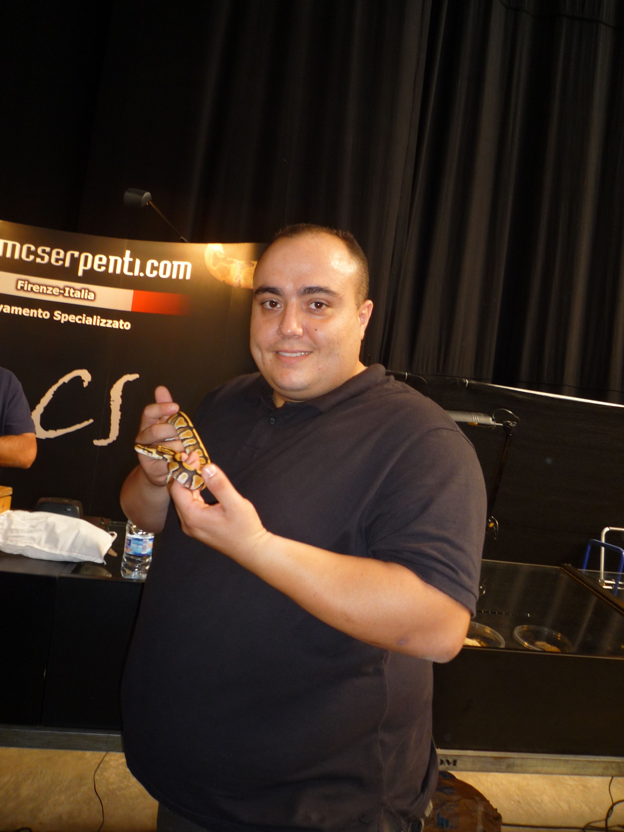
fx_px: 601
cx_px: 312
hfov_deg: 54.9
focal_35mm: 25
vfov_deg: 69.4
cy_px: 416
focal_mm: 4.4
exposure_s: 1/30
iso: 100
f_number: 2.8
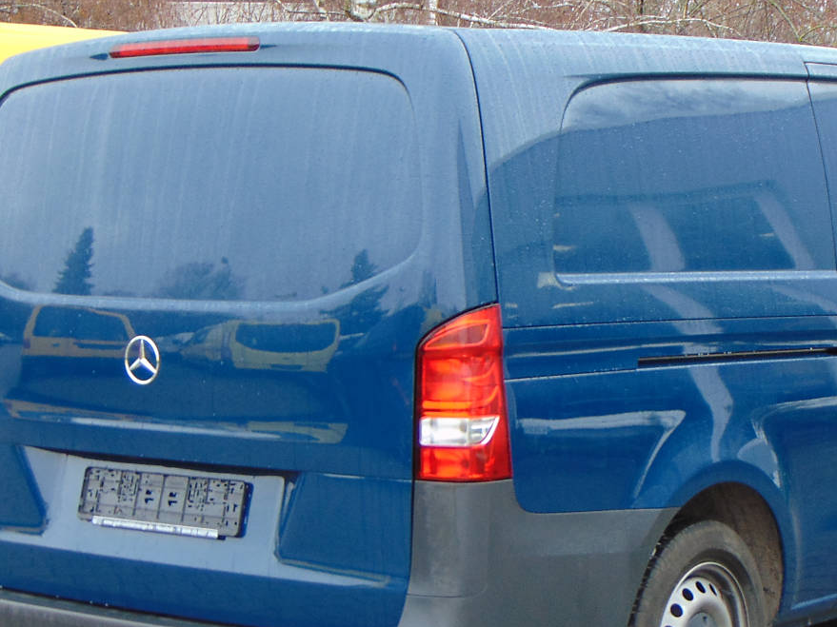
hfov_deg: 21.5
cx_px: 533
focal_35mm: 91
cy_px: 416
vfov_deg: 16.2
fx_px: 2200
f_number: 3.5
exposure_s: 1/30
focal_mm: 9
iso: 80
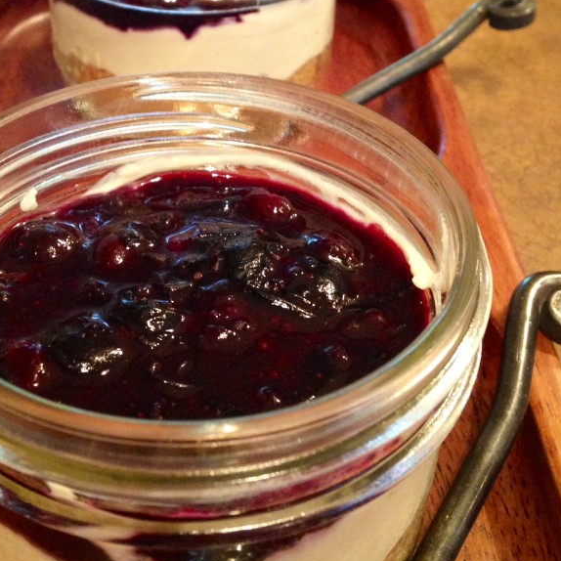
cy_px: 214
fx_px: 953
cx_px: 235
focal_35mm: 52
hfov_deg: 32.7
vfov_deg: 32.6
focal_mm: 4.12
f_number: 2.4
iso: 320
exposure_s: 1/20
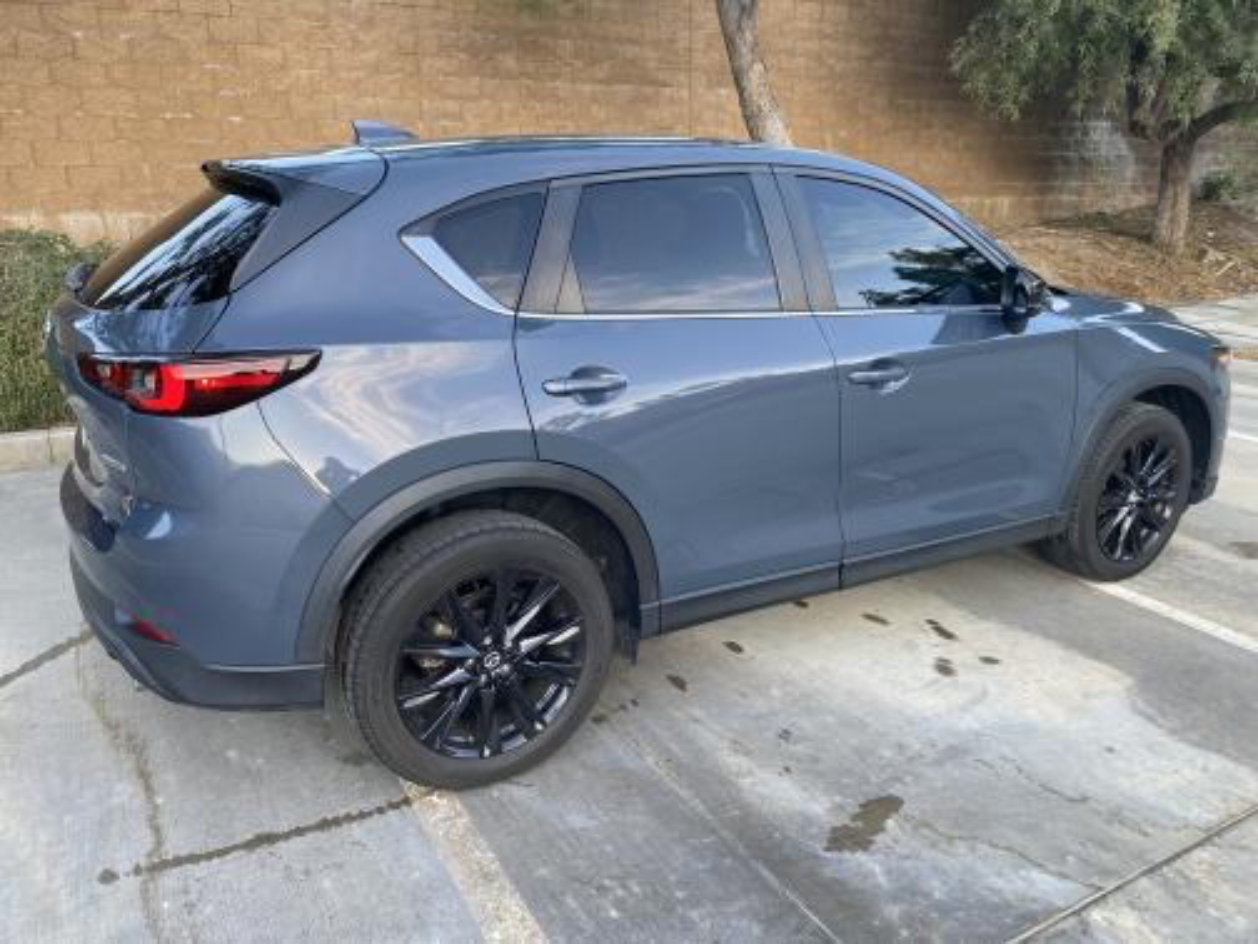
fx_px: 945
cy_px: 472
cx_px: 629
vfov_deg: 53.1
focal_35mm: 26
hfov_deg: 67.3
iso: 50
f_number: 1.8
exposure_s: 1/122
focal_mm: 4.25
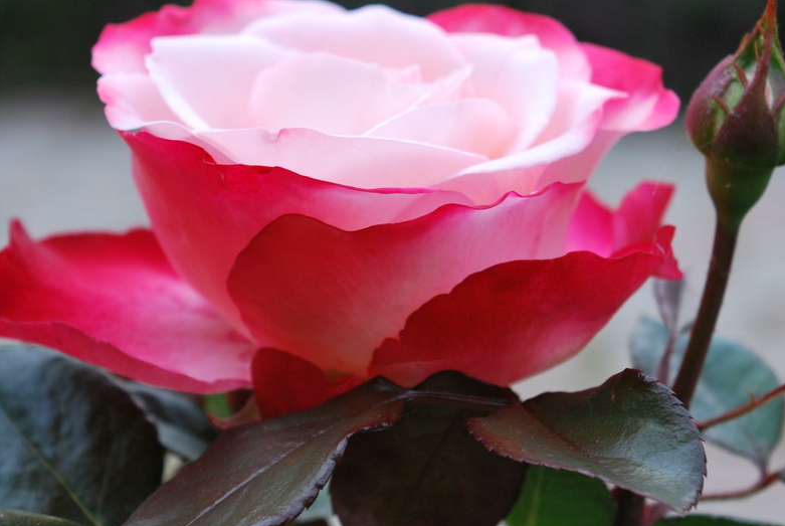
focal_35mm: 127
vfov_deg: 10.8
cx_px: 425
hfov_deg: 16.1
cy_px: 226
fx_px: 2768
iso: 400
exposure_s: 1/60
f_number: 5.6
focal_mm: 55
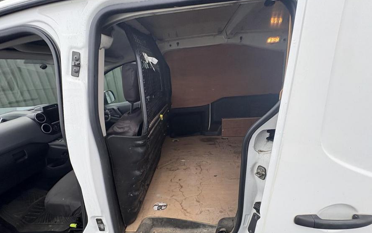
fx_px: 152
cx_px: 187
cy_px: 137
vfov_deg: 74.2
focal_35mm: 15
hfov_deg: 101.5
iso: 125
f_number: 2.2
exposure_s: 1/137
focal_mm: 2.22
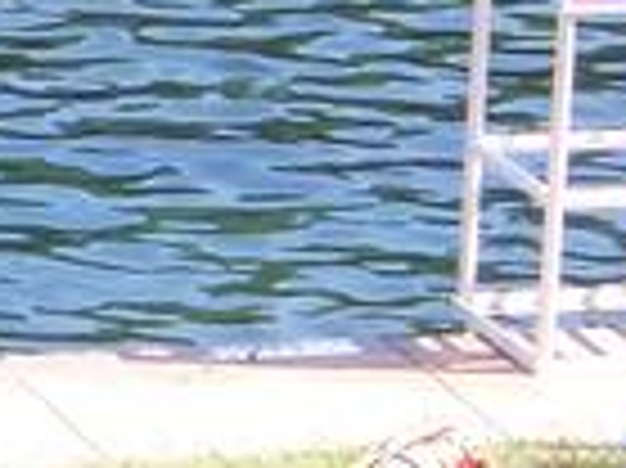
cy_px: 184
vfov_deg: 3.2
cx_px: -459
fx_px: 8348
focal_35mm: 462
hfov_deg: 4.3
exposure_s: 1/125
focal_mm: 16.6
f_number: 4.9
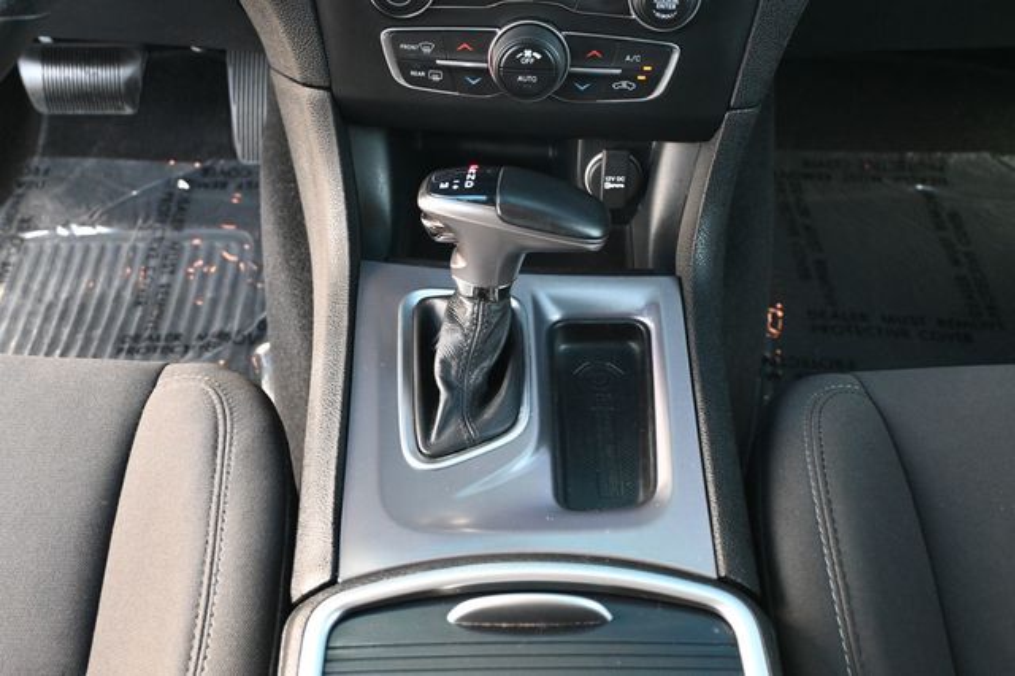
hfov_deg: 46.4
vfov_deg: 31.9
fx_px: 1184
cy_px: 338
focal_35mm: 42
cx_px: 508
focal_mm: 28
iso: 2800
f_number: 4.5
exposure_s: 1/125
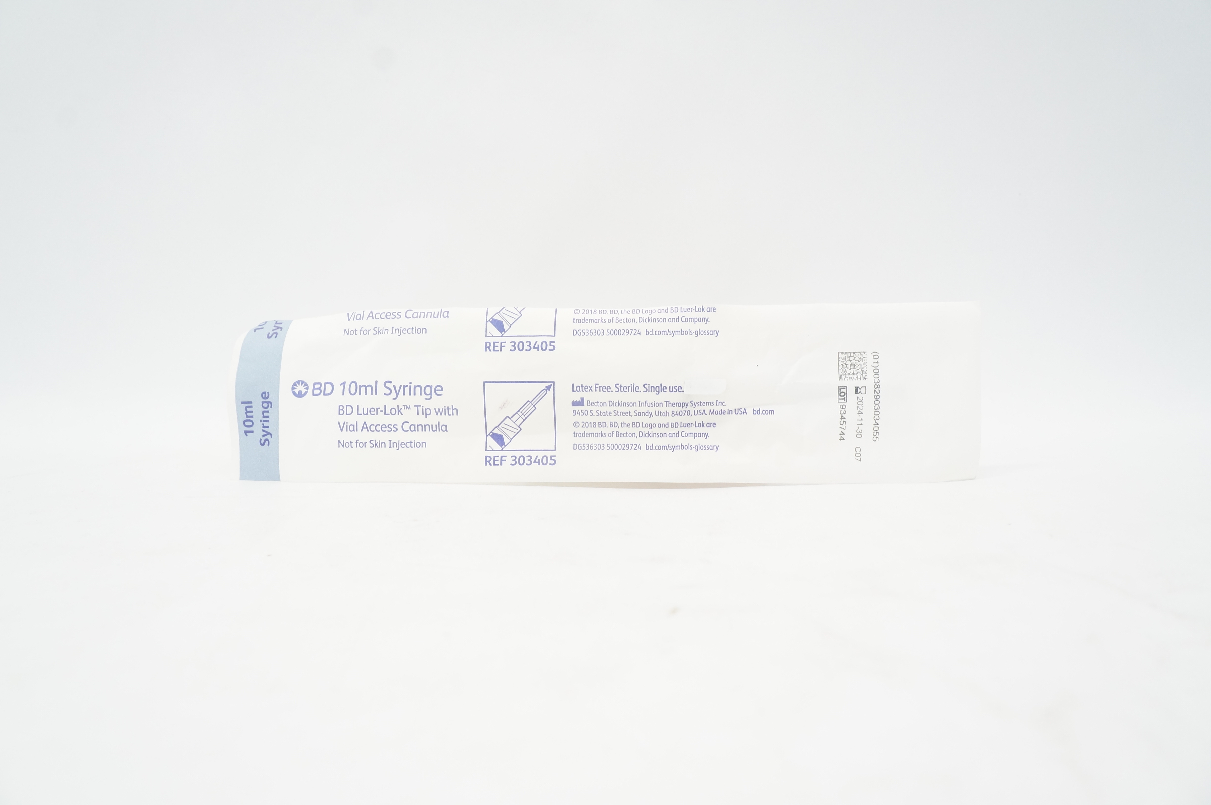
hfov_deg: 67.4
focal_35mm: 27
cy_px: 402
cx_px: 606
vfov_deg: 47.8
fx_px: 907
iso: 800
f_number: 8
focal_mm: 18
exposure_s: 1/40
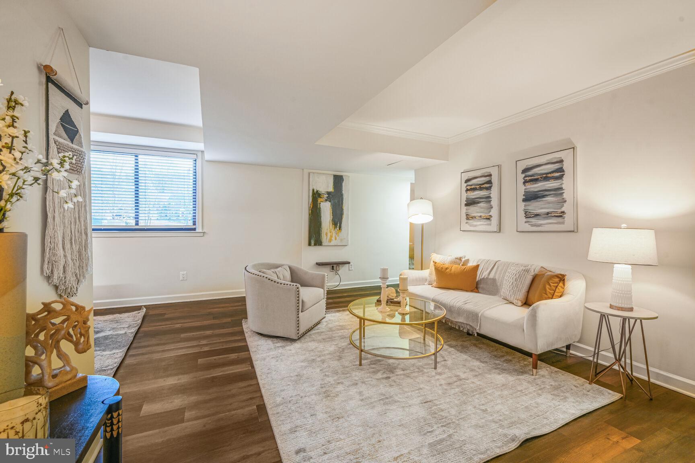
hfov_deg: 98.5
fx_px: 299
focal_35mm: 16
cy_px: 232
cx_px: 348
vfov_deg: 75.5
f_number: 9
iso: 200
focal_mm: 15.5
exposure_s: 1/2
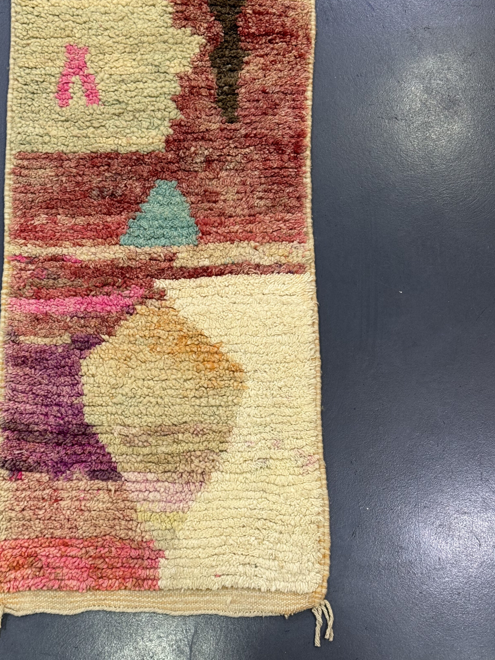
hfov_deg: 24.0
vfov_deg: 31.7
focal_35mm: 61
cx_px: 183
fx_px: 1163
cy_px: 328
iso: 100
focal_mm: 6.76
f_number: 1.78
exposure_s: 1/50
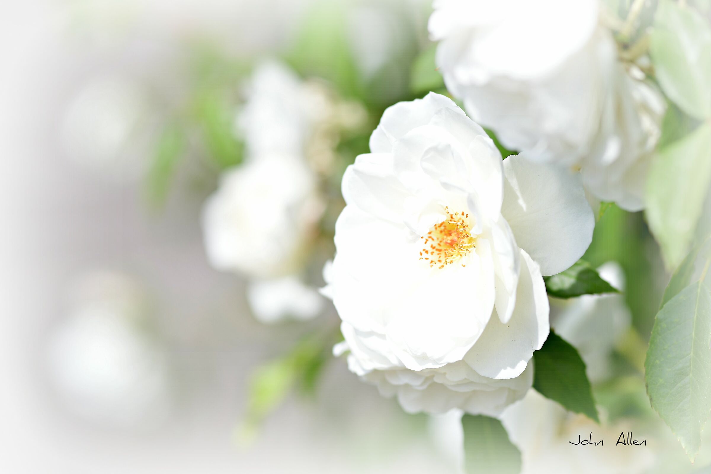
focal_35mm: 127
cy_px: 237
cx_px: 356
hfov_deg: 16.1
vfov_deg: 10.8
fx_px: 2508
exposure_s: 1/1000
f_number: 2.5
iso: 100
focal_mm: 85
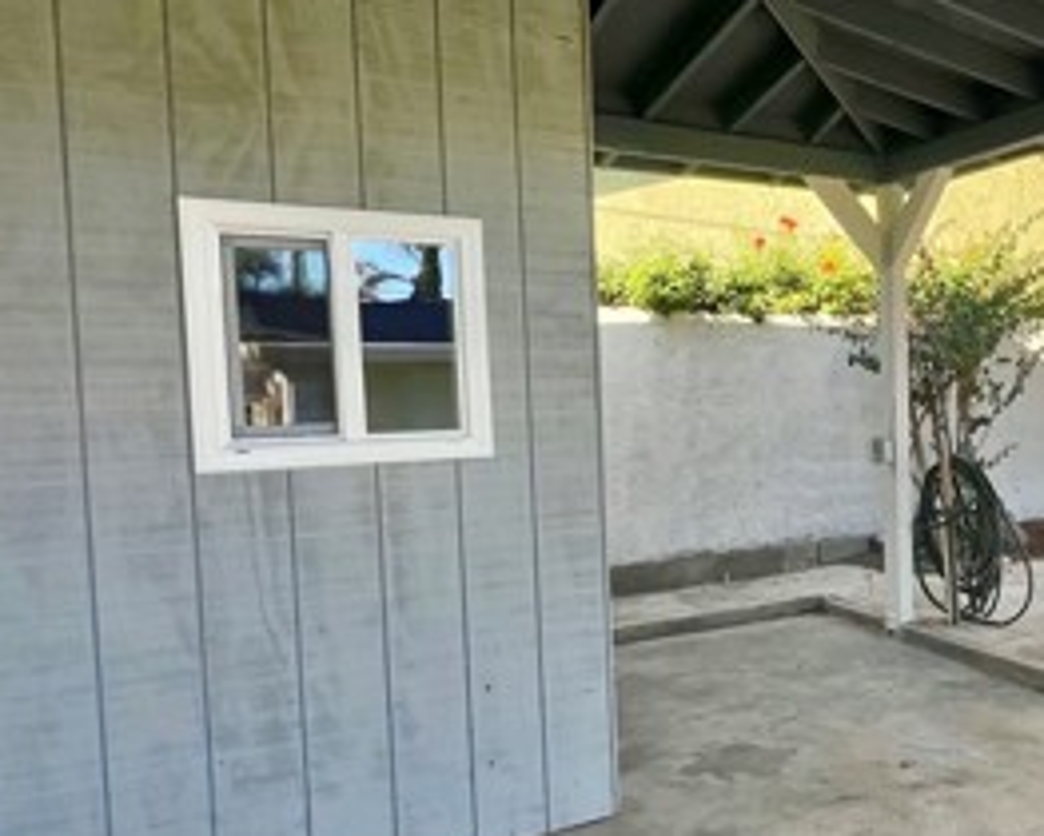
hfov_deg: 49.2
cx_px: 988
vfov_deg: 47.1
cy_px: 442
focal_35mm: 31
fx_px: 959
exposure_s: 1/337
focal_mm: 1.57
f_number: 1.8
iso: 32
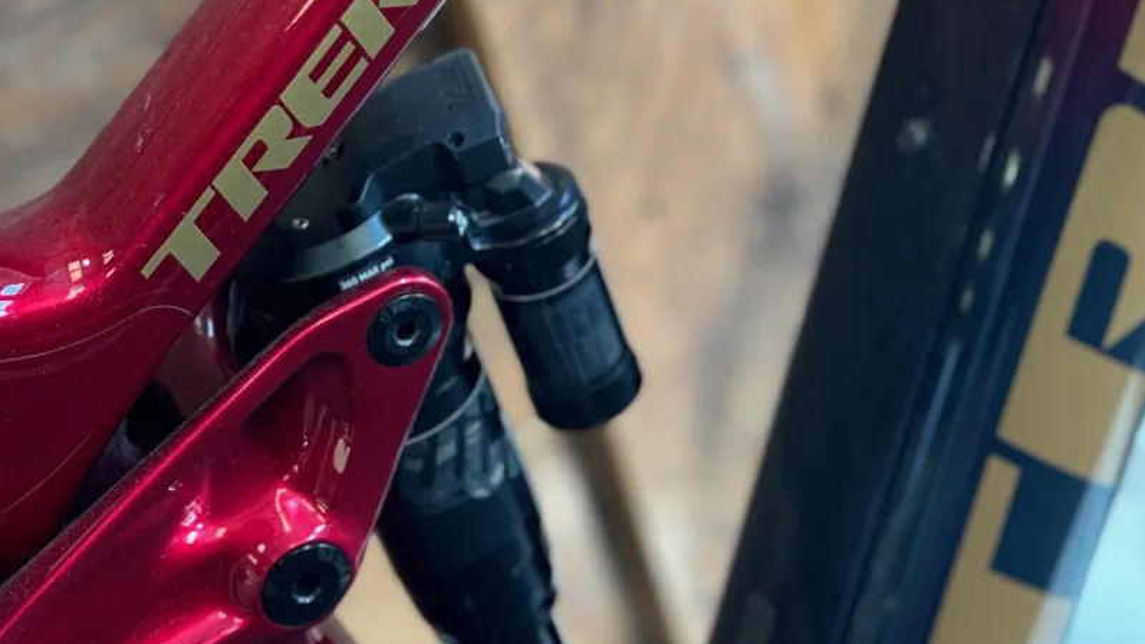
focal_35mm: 70
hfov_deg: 30.2
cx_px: 573
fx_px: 2125
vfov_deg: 16.7
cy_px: -55
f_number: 1.78
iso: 100
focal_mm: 6.76
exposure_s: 1/60
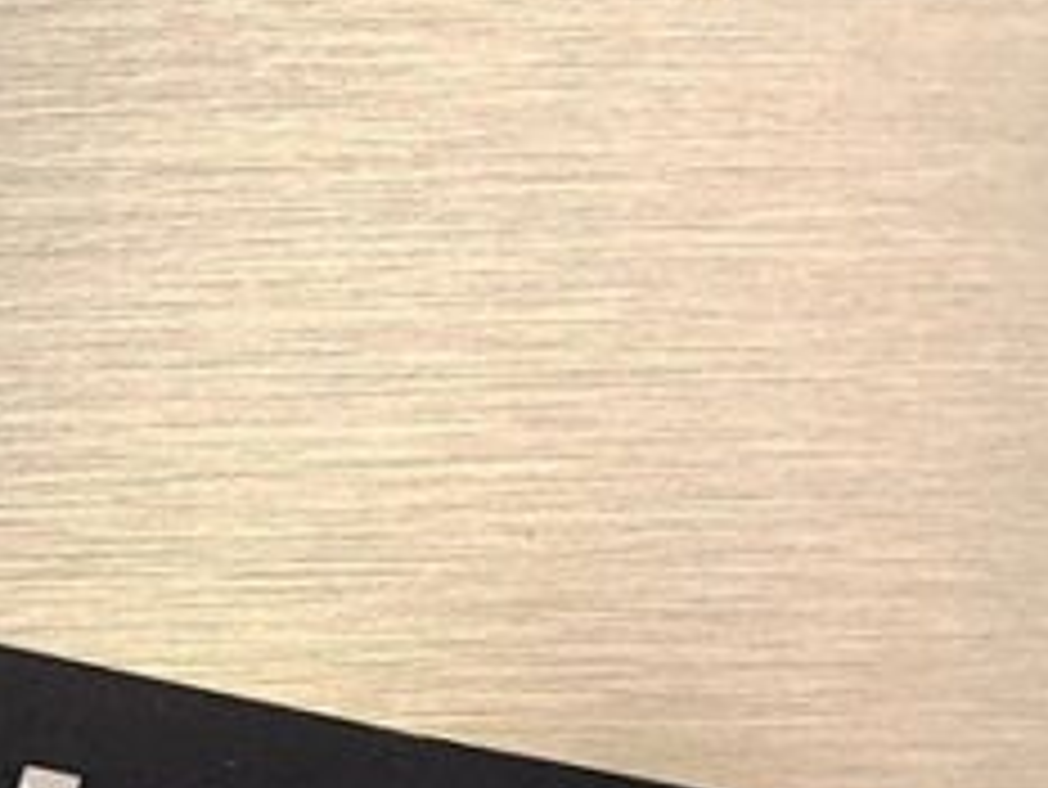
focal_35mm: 110
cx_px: -522
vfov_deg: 12.6
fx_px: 3332
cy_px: 1265
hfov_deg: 16.3
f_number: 1.8
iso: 100
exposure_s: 1/50
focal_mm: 4.65
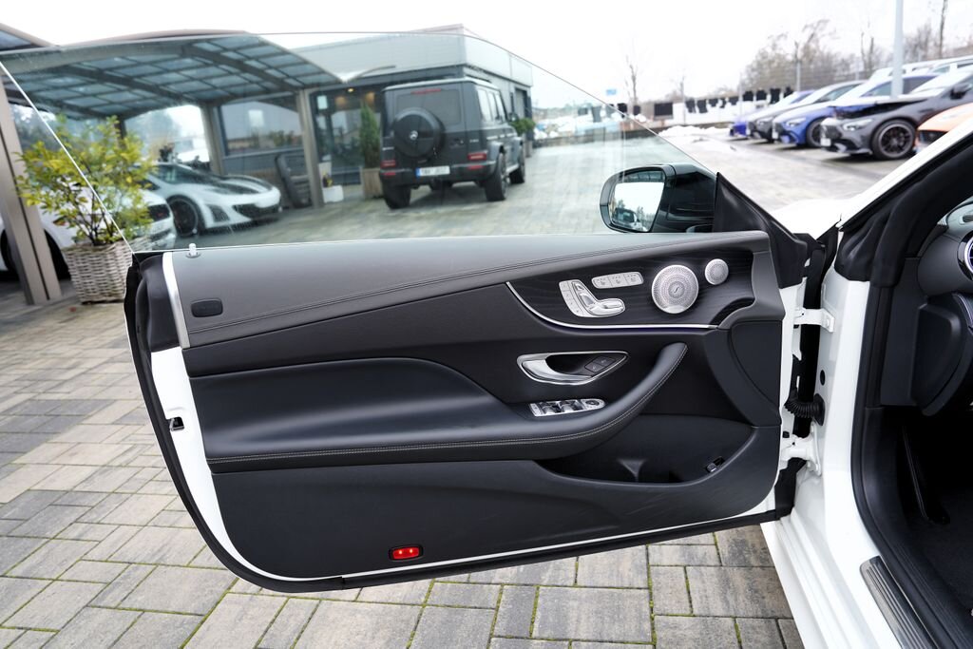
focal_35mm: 24
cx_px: 486
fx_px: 649
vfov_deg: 53.1
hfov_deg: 73.7
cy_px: 324
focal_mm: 24
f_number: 4.5
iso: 100
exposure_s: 1/60
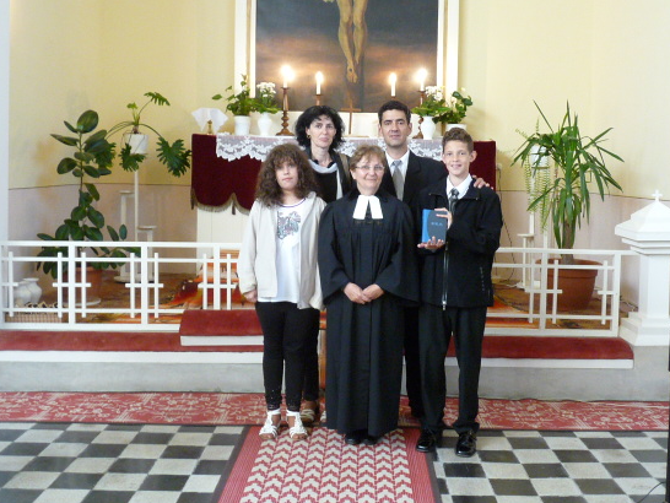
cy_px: 213
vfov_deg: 35.1
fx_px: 794
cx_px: 369
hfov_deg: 45.7
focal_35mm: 41
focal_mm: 4.8
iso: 400
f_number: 2.8
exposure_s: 1/30
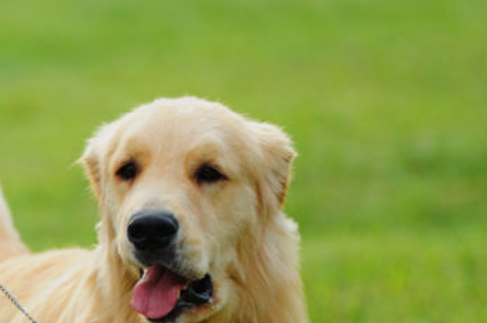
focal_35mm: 594
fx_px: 8024
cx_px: -114
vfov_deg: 2.3
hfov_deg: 3.5
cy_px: 305
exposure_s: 1/800
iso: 200
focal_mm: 200
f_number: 4
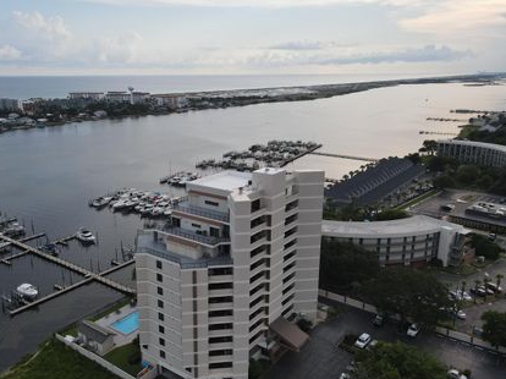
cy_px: 190
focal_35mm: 29
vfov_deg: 48.2
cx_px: 214
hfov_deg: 61.4
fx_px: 424
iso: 100
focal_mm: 4.5
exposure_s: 1/500
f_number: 2.8
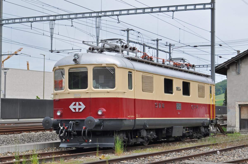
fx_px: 537
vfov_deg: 17.4
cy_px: 82
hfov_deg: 26.0
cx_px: 124
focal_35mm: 78
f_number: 11
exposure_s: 1/250
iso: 320
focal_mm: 52
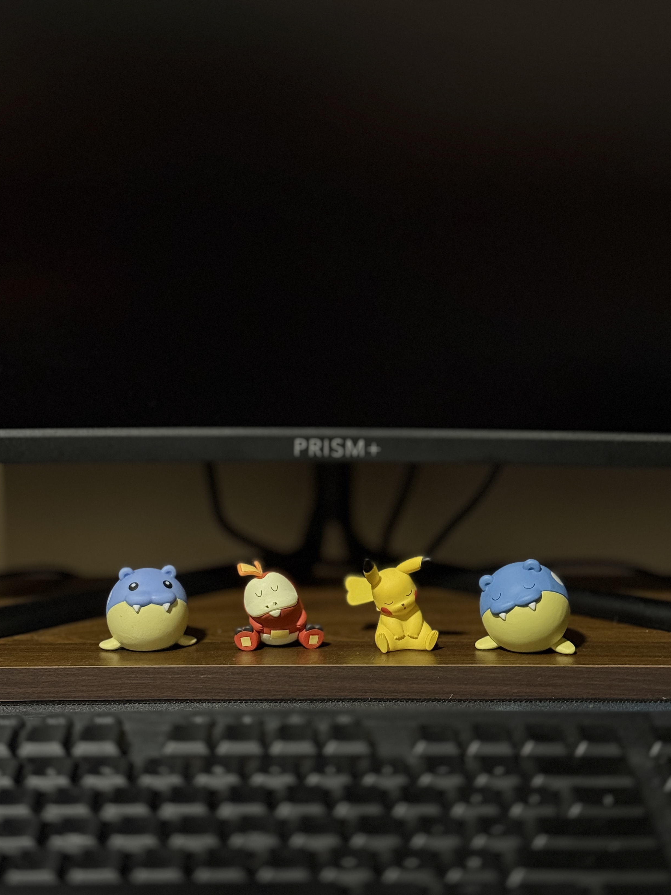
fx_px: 1267
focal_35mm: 49
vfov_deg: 38.9
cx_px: 331
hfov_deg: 29.7
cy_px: 444
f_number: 1.78
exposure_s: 1/38
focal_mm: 6.76
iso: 500
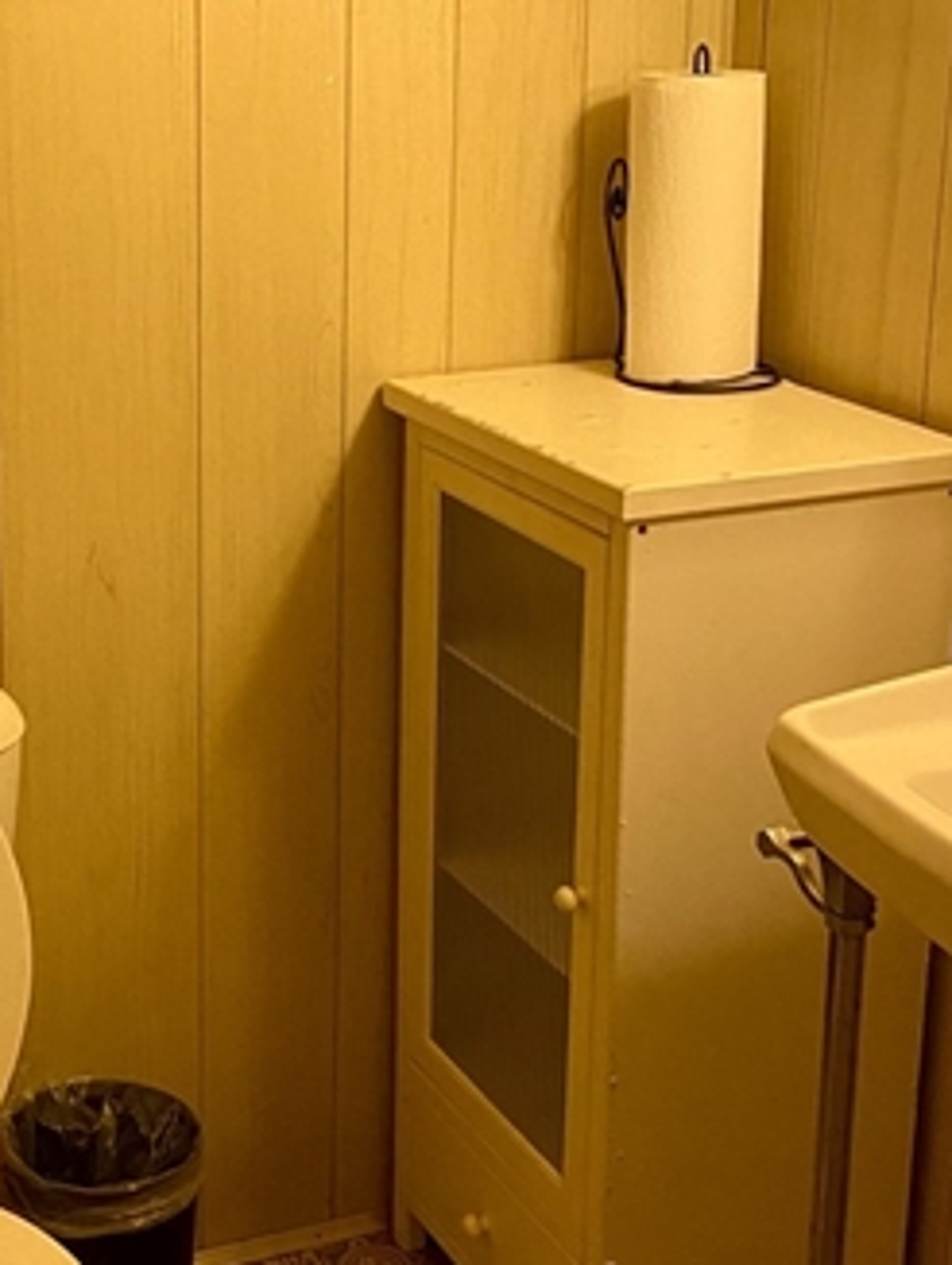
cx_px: 197
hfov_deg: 23.7
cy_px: 468
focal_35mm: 61
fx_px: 2232
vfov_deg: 31.5
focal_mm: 4.25
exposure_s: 1/60
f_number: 1.8
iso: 400
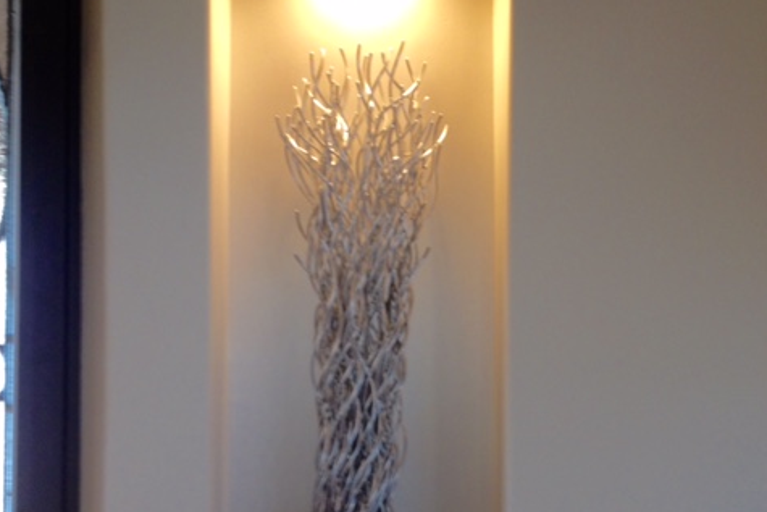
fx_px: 1044
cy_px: 310
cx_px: 383
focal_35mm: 49
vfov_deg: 27.5
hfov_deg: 40.3
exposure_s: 1/24
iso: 64
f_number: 2.4
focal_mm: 4.28
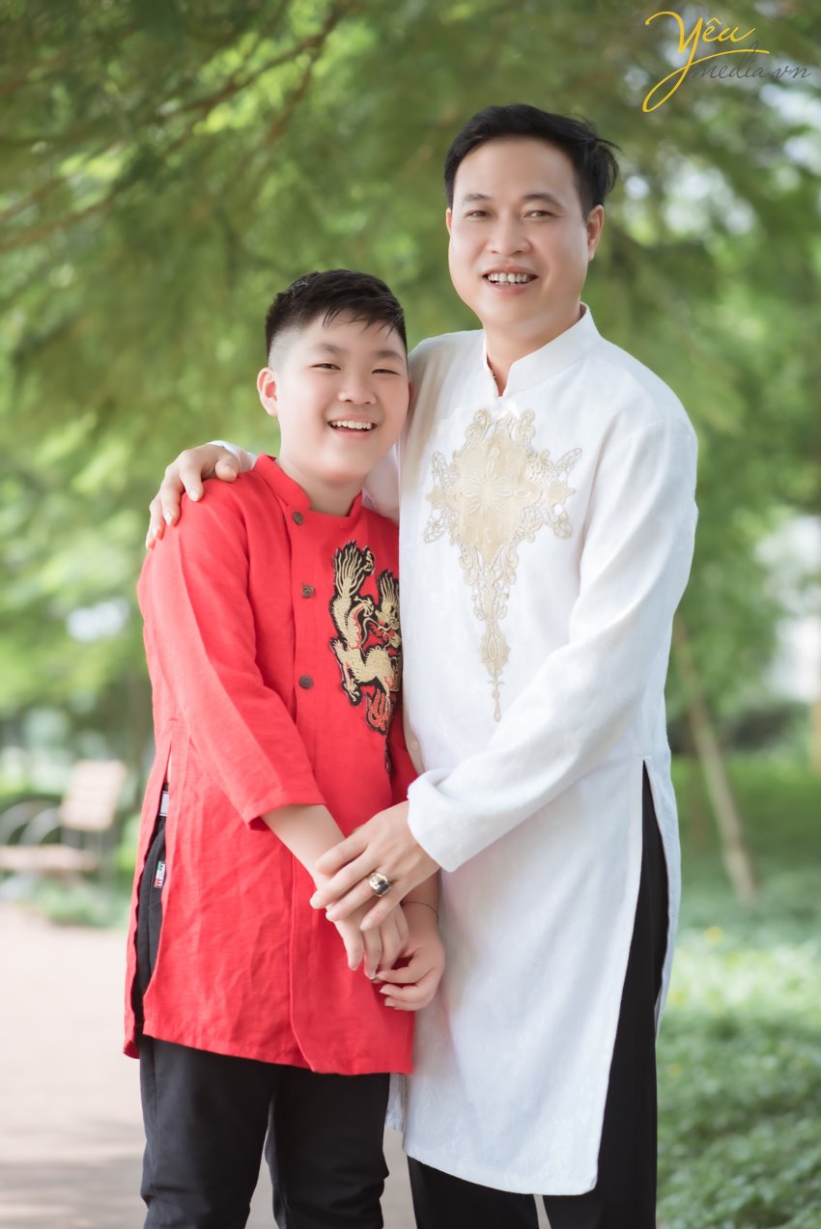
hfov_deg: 16.1
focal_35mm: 85
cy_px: 614
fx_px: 2904
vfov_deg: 23.9
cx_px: 410
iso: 125
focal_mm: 85
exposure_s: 1/400
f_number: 2.8
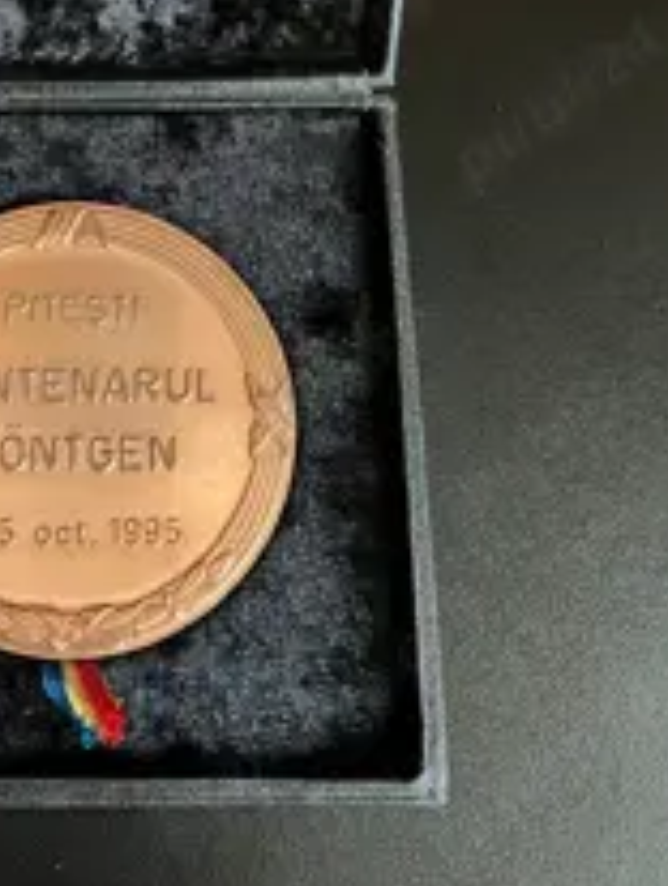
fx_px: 1385
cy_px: 150
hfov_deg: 26.6
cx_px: 141
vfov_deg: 34.2
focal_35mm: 54
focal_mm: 3.99
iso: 640
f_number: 1.8
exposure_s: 1/30
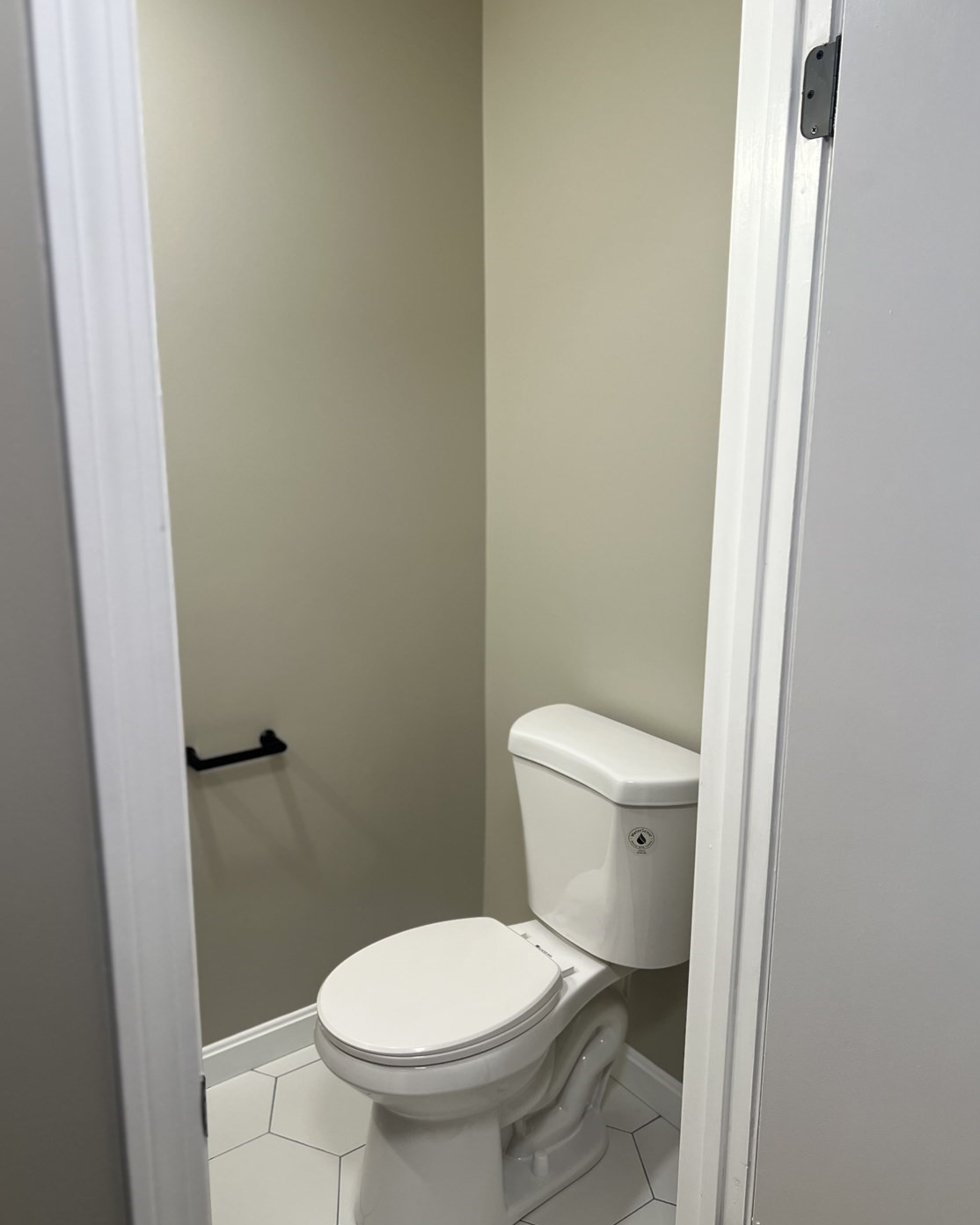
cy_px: 608
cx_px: 493
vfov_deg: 62.2
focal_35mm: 28
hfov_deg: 51.5
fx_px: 1015
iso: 80
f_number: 1.5
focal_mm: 5.7
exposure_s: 1/120
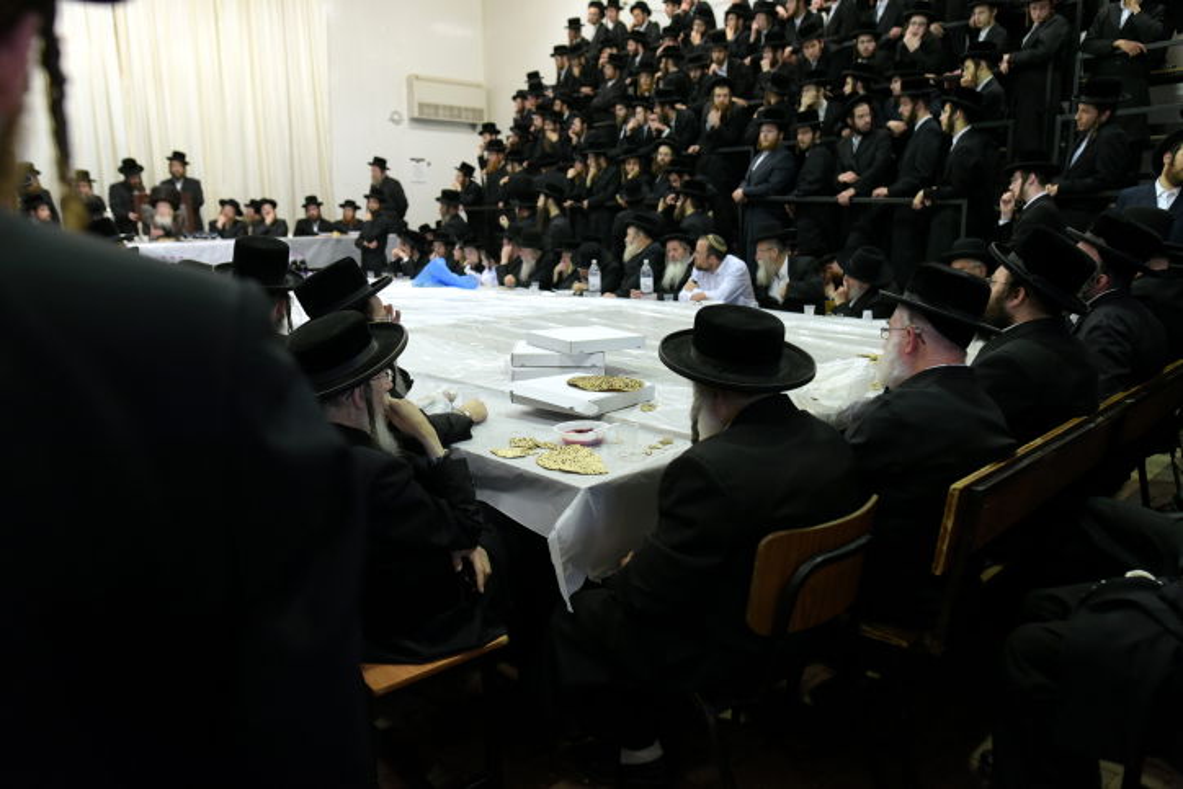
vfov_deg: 53.2
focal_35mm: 24
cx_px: 592
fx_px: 789
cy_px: 394
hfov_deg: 73.7
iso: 1600
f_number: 3.2
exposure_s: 1/125
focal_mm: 24
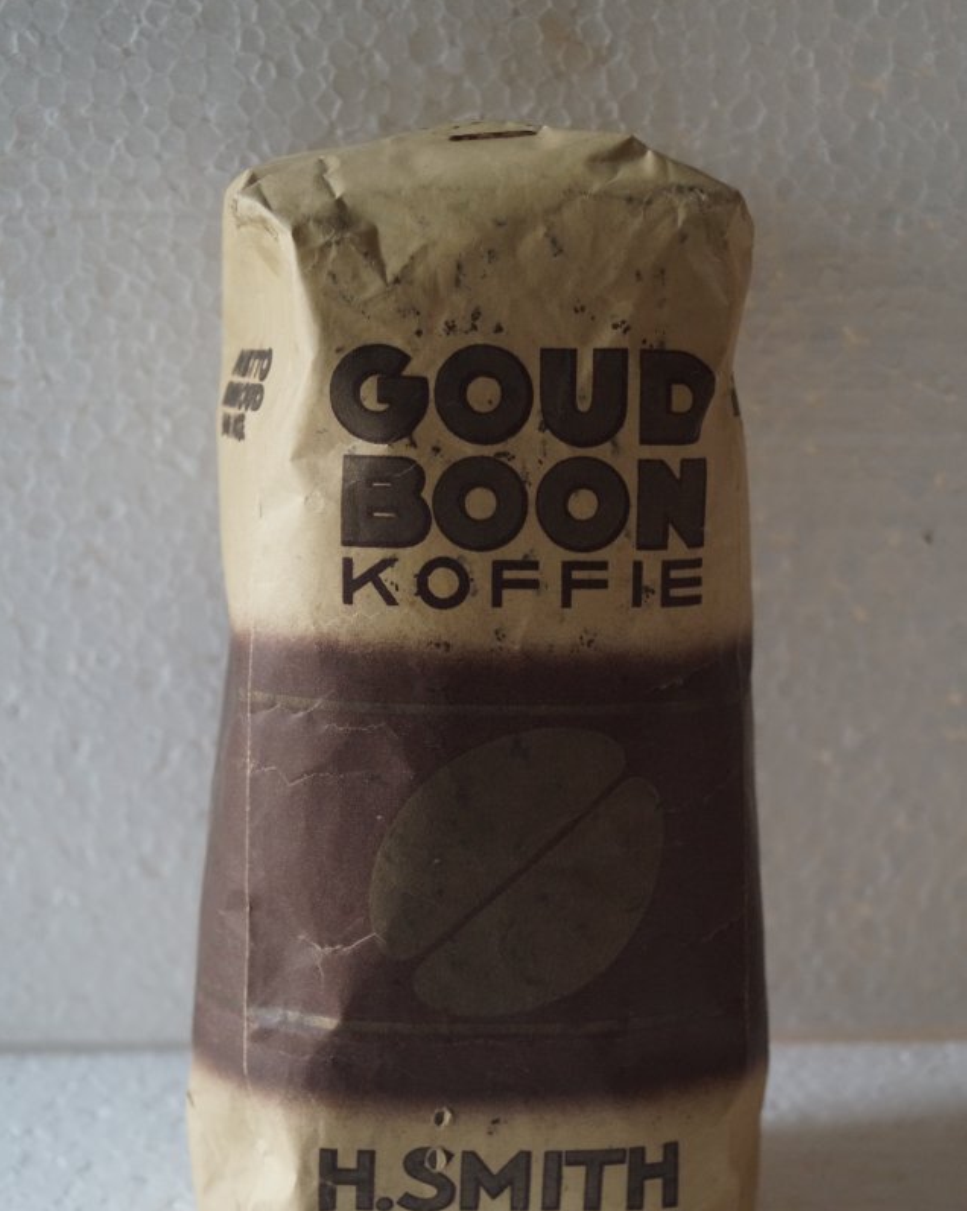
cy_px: 725
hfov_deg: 18.1
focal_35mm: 85
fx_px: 3043
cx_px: 484
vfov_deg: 22.5
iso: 5000
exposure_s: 1/80
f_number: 5.6
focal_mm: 50
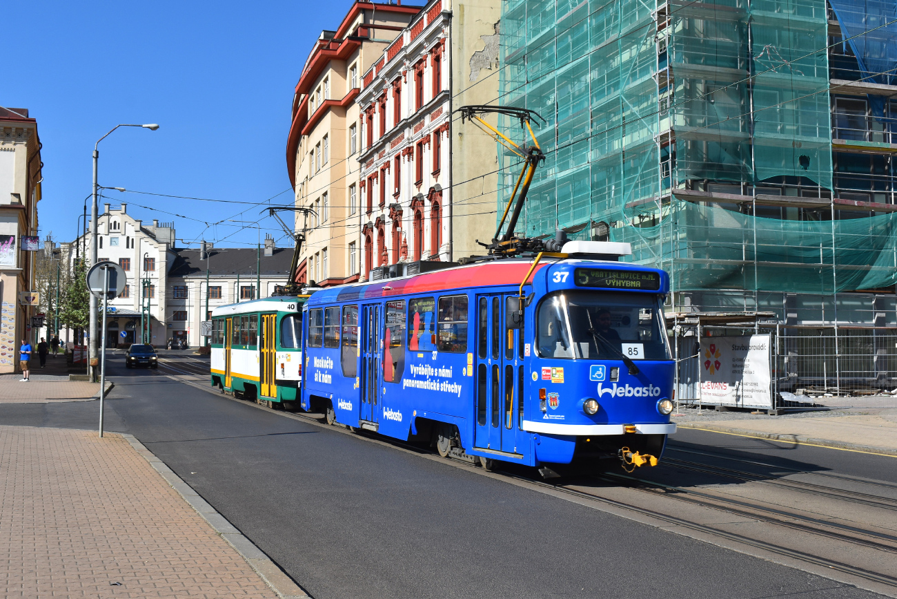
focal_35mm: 46
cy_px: 300
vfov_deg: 29.0
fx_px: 1159
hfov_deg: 42.3
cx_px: 448
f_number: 10
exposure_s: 1/400
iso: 200
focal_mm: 31
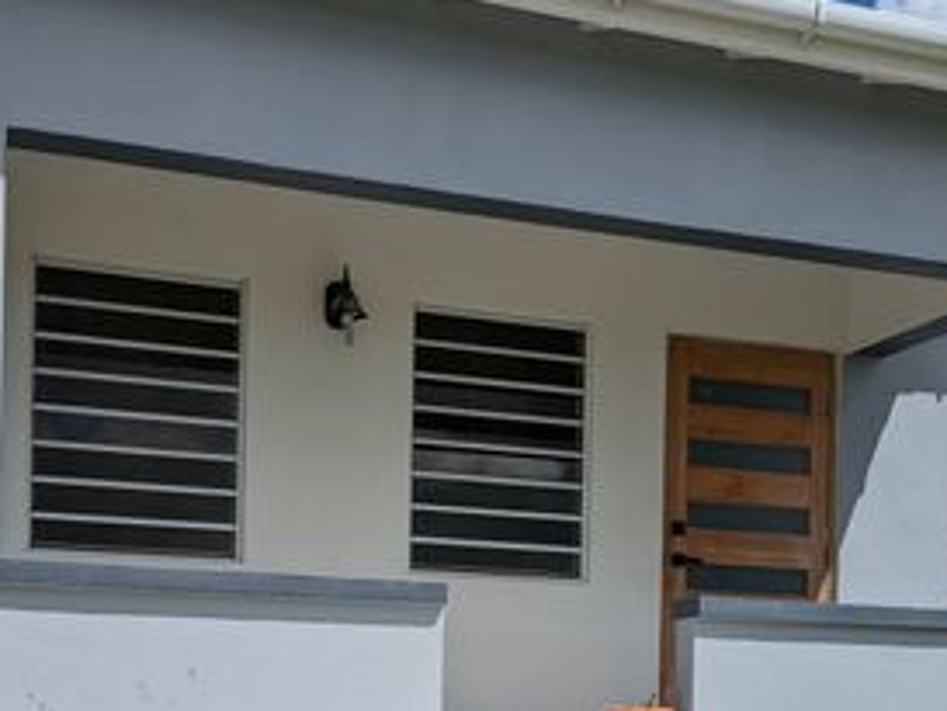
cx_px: 590
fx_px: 1505
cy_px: 643
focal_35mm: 55
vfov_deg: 25.7
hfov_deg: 34.7
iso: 44
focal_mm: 5.43
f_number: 1.89
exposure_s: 1/7092
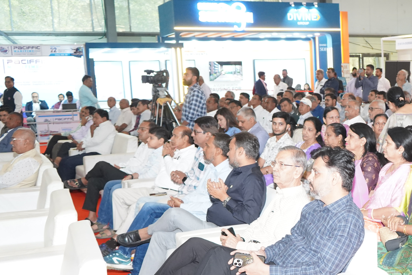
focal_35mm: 60
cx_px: 380
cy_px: 194
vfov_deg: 22.5
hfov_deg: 31.6
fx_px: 687
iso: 4000
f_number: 4
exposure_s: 1/160
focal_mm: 31
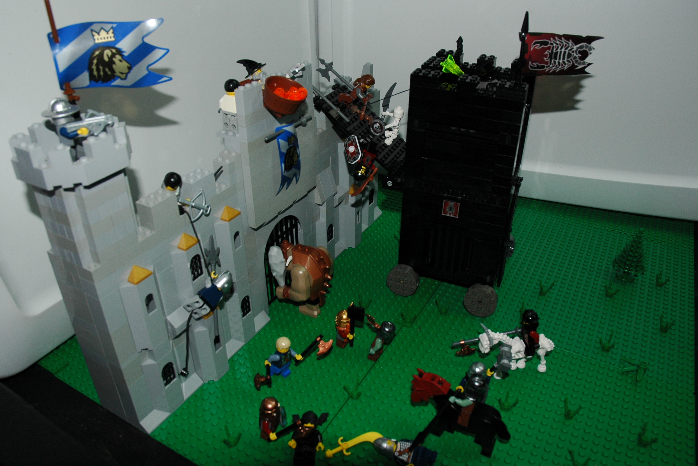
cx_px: 344
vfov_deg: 46.4
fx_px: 543
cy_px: 225
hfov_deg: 65.5
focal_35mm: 28
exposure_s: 1/125
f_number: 7.1
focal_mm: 18
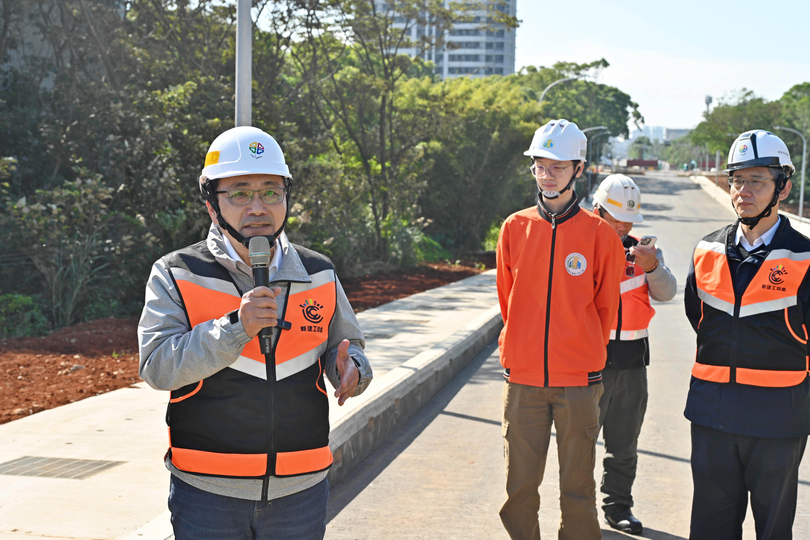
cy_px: 270
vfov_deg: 26.0
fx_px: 1170
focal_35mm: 52
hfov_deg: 38.2
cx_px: 405
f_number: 7.1
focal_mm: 52
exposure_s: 1/160
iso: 64
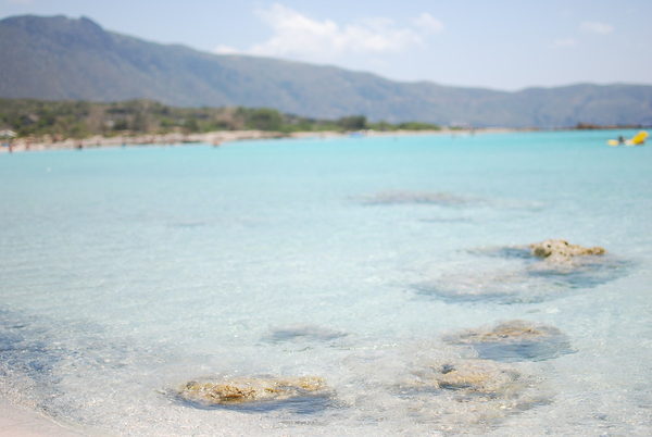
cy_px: 218
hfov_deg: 37.8
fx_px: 952
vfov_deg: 25.8
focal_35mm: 52
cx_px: 326
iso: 100
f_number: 1.8
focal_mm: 35
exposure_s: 1/4000
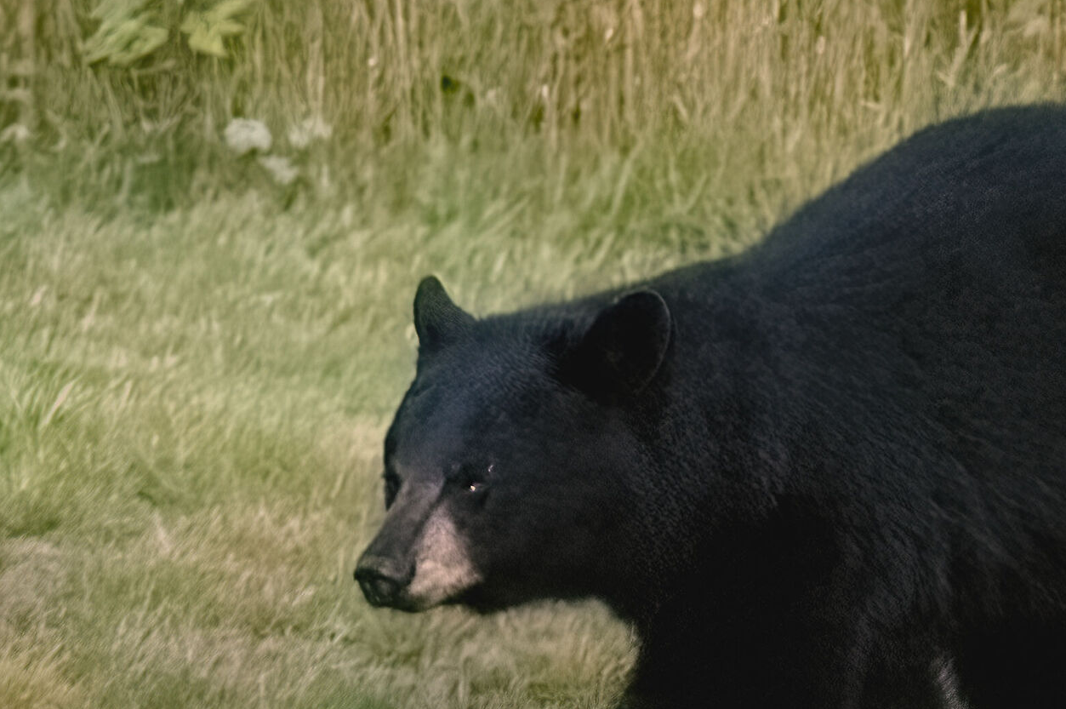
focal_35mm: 1149
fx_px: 33991
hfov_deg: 1.8
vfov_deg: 1.2
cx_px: 632
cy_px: 409
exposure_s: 1/250
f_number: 6
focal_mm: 400
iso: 1600
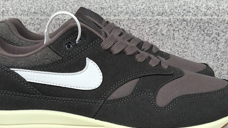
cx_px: 101
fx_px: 345
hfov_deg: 36.6
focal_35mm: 57
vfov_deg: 20.3
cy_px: 133
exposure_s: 1/338
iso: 25
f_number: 2.4
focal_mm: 3.3
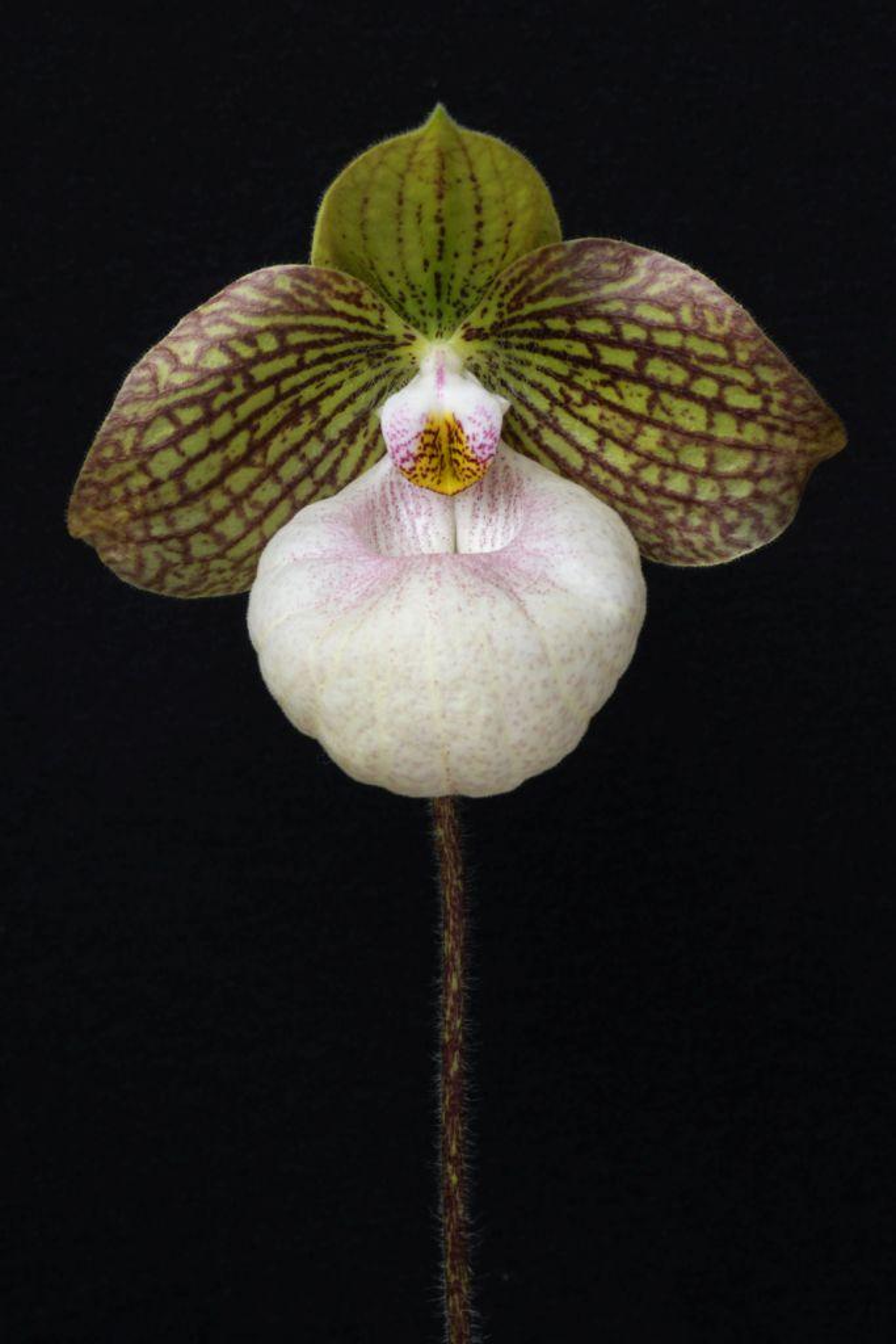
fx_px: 3359
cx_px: 448
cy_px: 672
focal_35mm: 90
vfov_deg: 22.6
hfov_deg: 15.2
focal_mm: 90
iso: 400
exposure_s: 1/20
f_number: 22
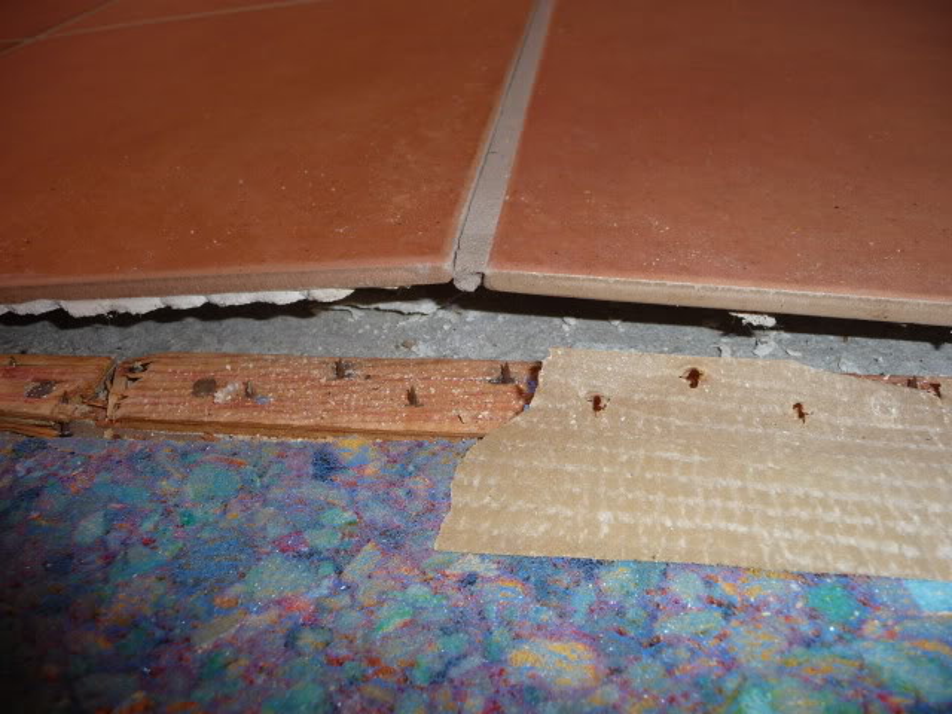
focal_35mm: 28
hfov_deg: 63.4
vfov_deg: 49.7
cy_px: 357
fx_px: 770
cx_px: 476
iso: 100
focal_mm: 4.7
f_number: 3.3
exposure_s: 1/30
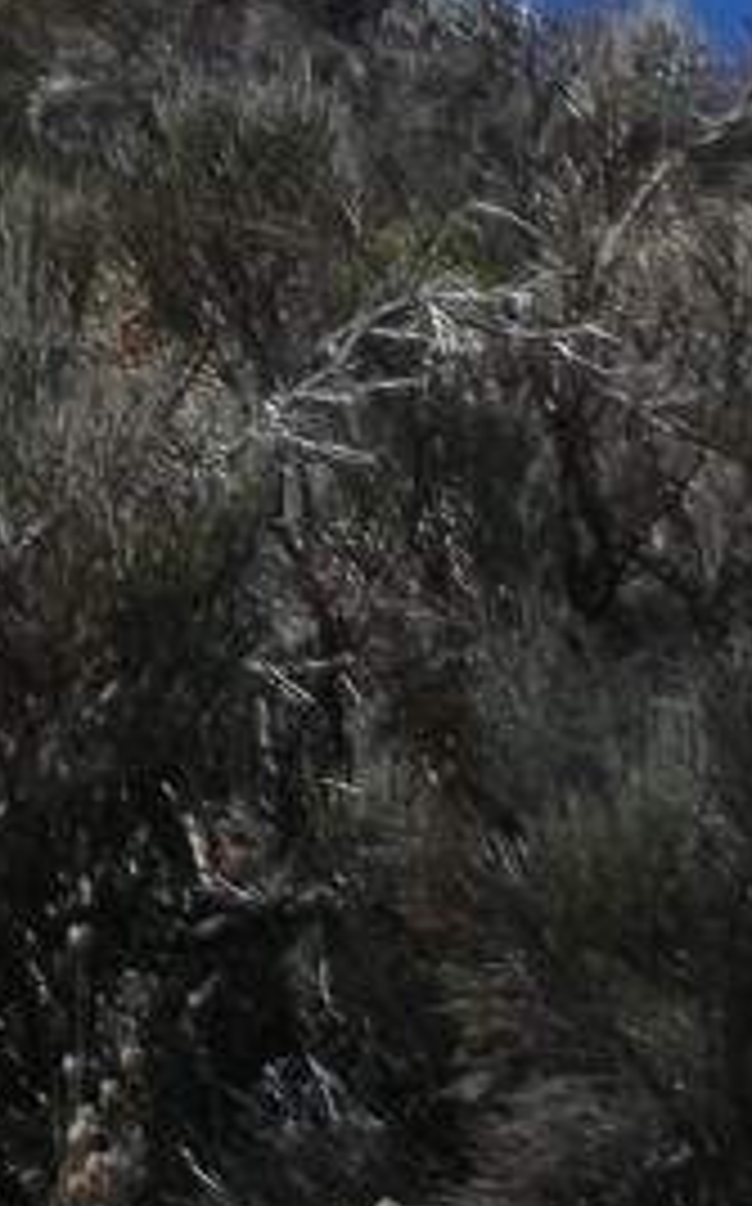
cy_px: -99
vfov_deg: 14.4
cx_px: -964
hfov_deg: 8.5
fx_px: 4666
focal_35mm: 142
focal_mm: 5.8
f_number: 8.5
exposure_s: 1/140
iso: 50
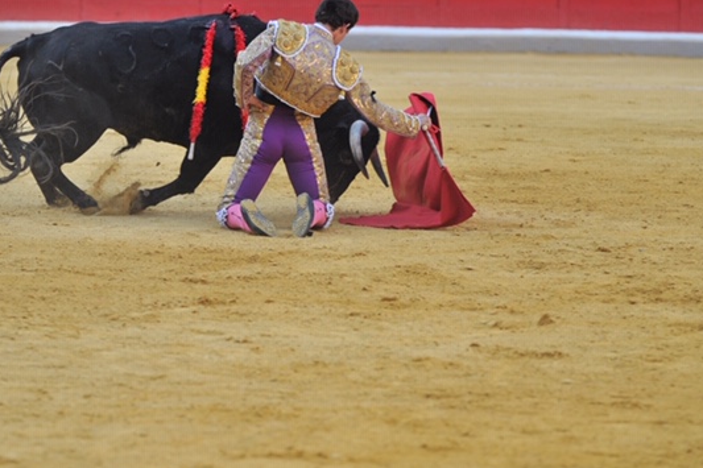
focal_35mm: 234
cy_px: 195
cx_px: 288
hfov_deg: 8.8
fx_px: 4568
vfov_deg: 5.9
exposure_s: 1/1000
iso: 640
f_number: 2.8
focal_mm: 130
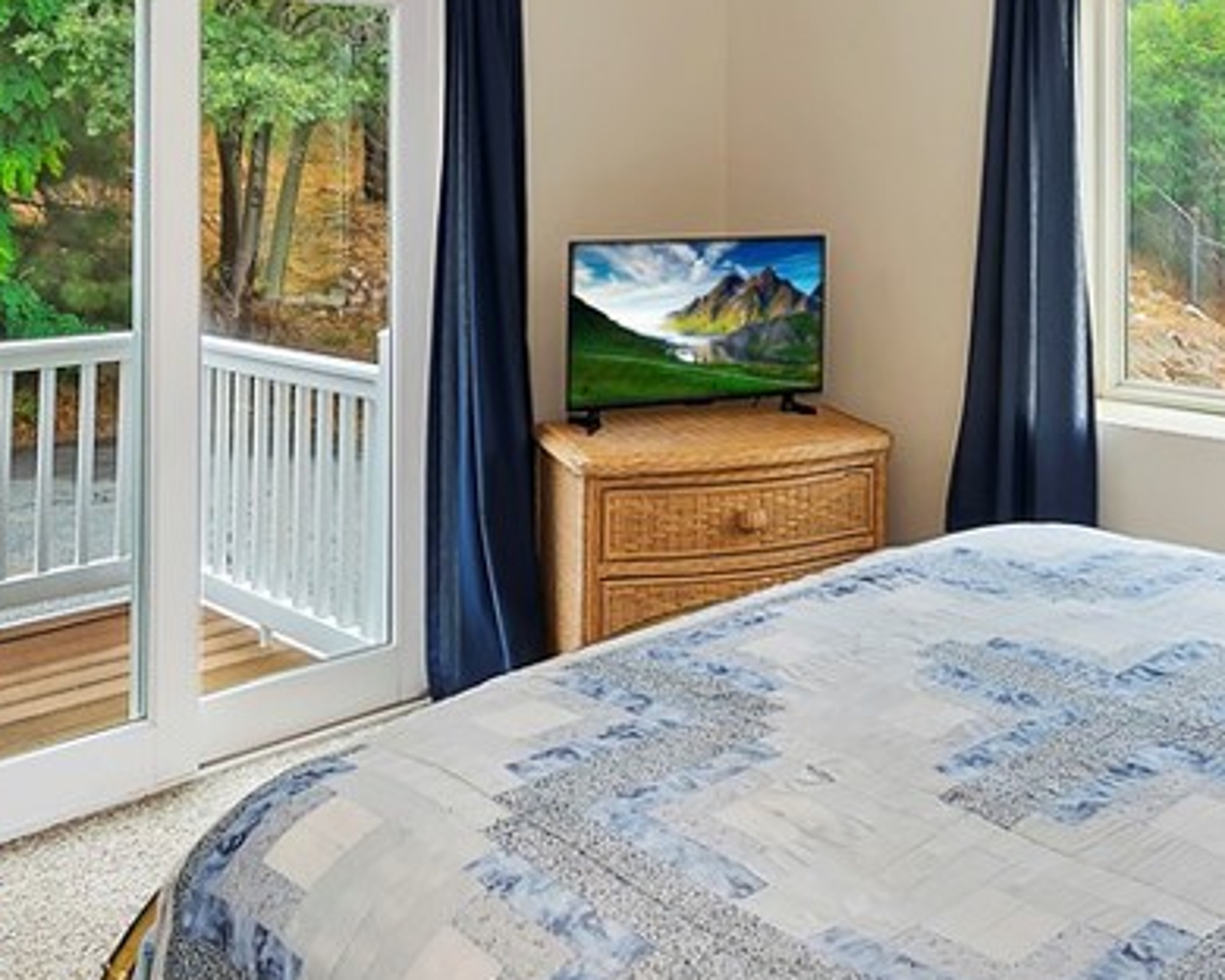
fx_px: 1341
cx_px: 810
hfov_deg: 48.3
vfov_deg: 37.9
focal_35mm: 37
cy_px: 130
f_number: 8
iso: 100
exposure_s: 1/30
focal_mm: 10
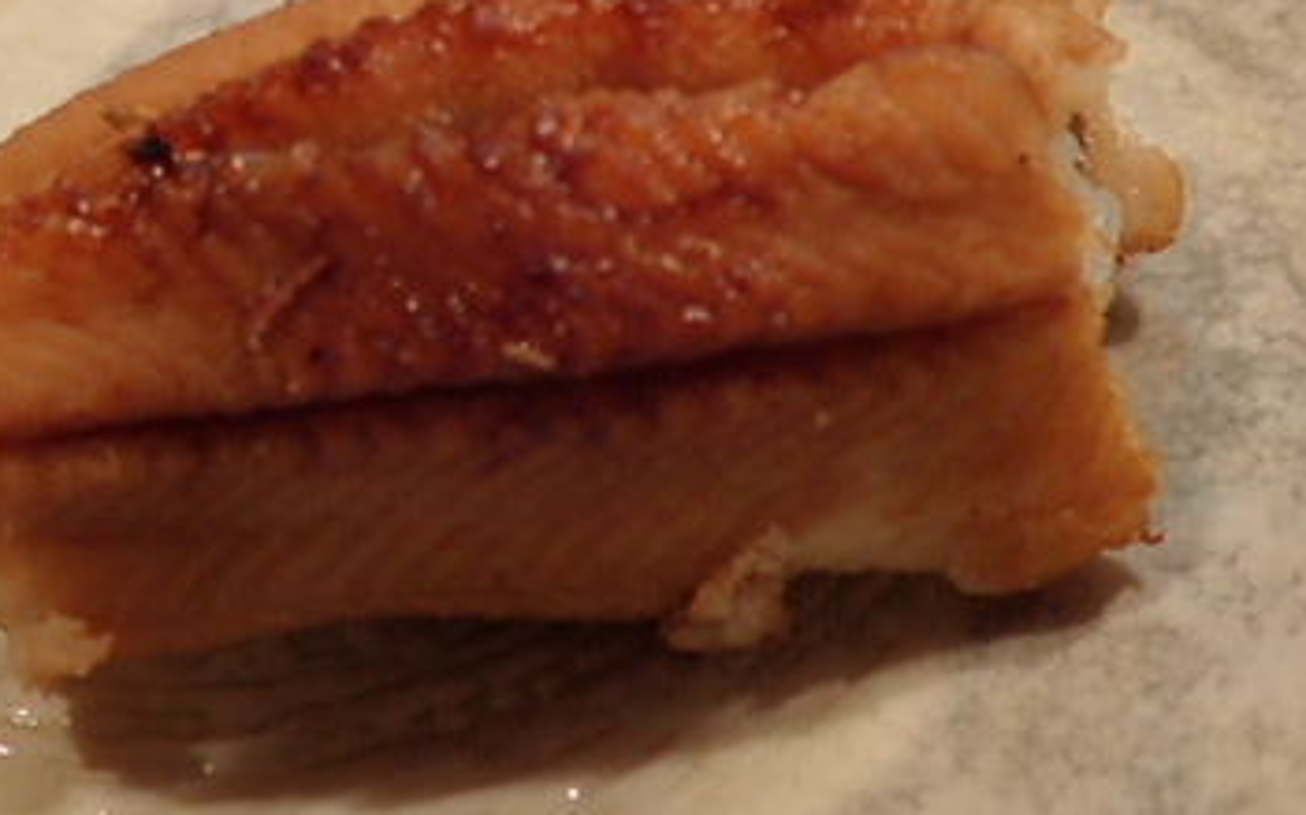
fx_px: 2063
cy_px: 194
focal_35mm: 58
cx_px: 513
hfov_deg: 35.0
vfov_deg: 22.1
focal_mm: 5.5
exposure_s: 1/60
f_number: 2.3
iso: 160
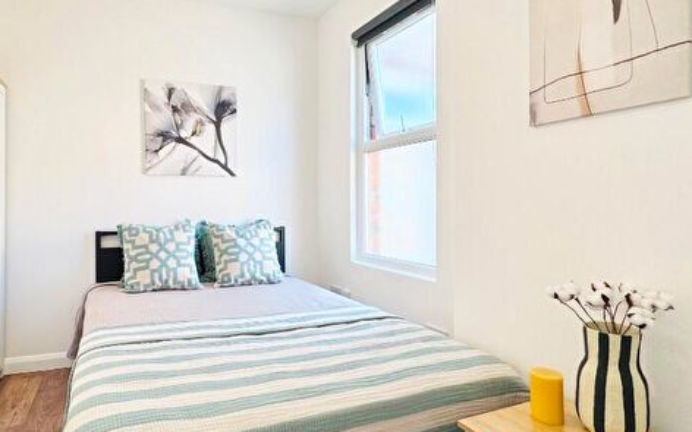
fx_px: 415
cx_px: 254
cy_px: 198
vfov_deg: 55.0
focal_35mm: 22
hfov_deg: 78.0
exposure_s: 1/100
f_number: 2.2
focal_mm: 2.22
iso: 64
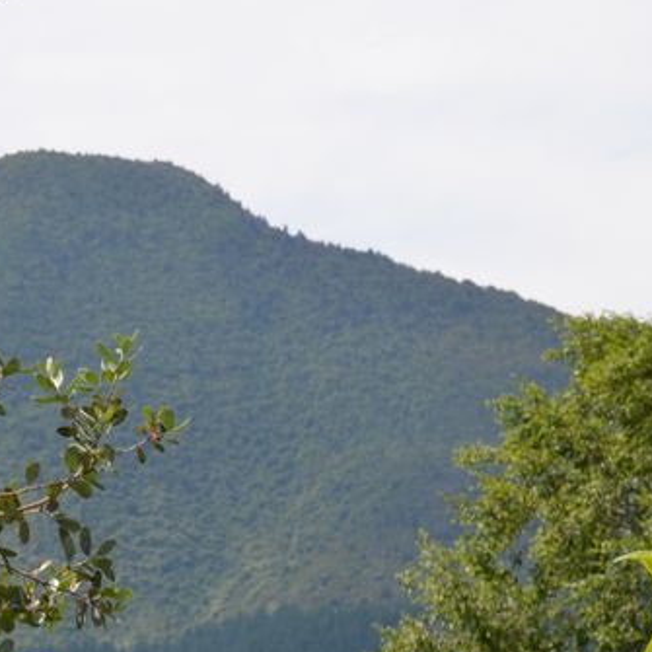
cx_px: 195
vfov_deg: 7.5
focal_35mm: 234
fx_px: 4986
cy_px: 395
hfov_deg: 7.5
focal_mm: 80
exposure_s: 1/200
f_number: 9
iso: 100
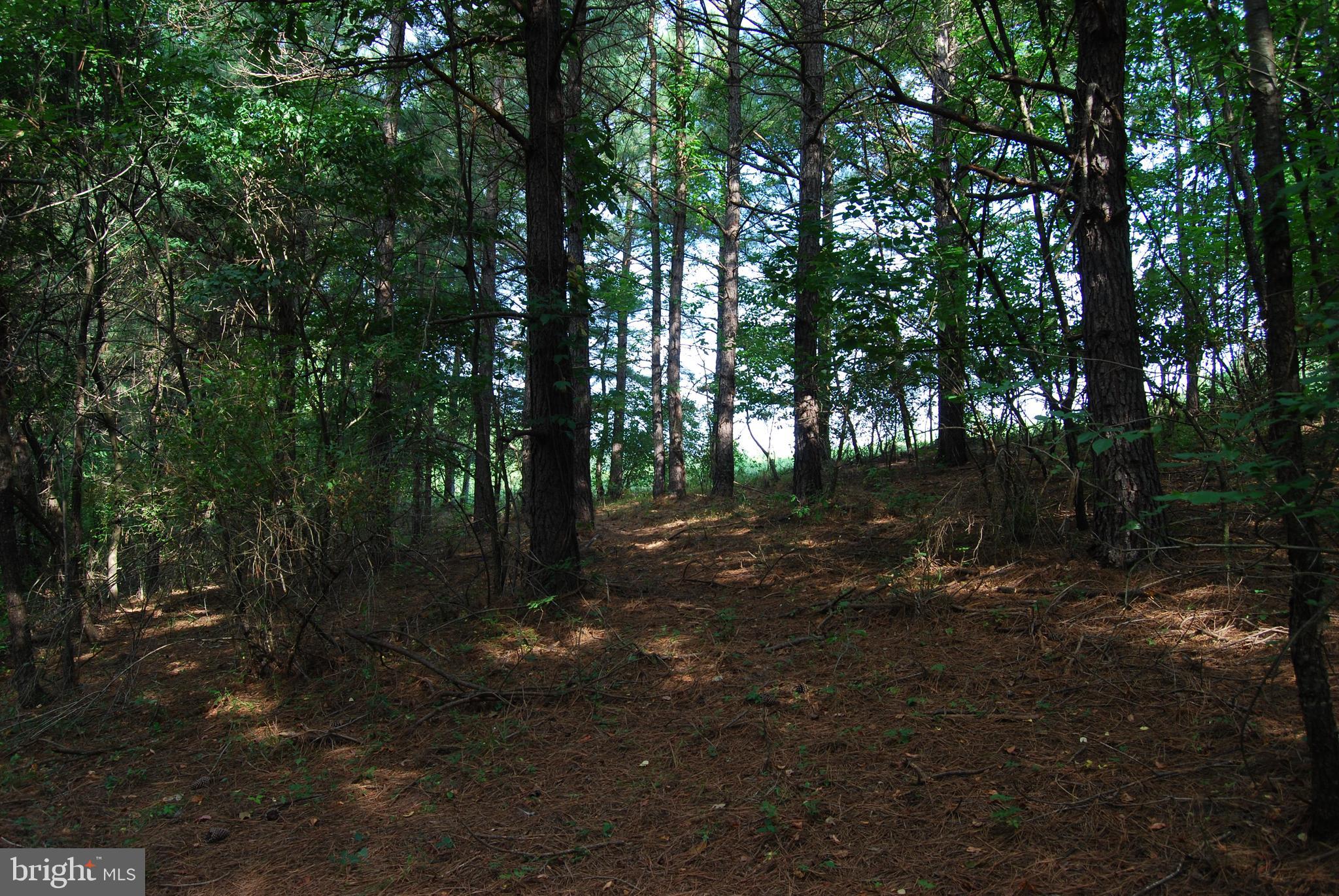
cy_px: 448
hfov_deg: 67.3
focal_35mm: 27
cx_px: 670
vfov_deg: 48.0
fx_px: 1005
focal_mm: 18
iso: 200
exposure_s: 1/60
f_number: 5.6
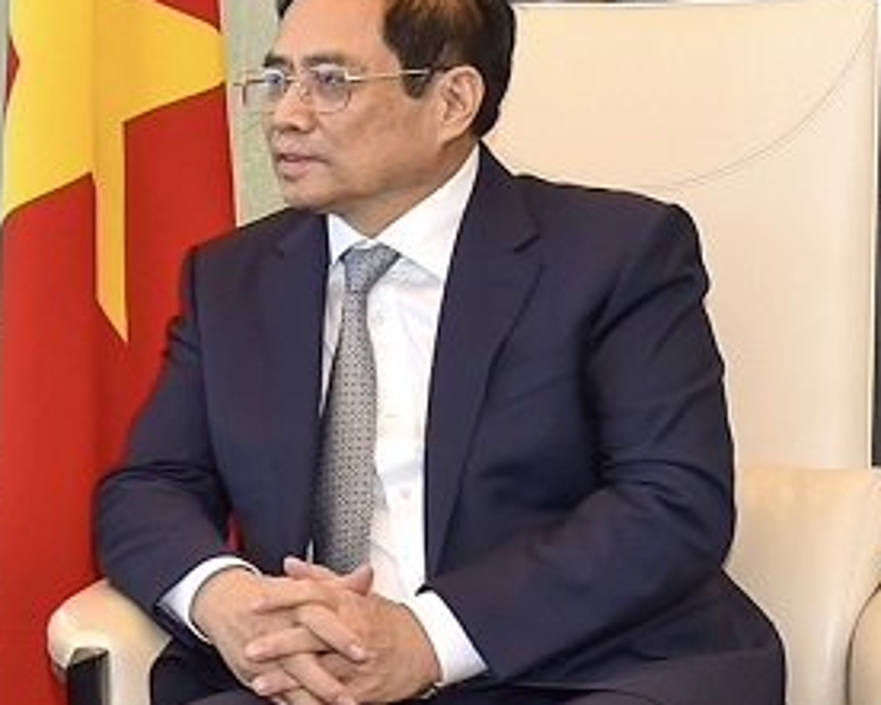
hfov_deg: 14.0
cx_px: -334
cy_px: 560
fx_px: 3417
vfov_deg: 11.7
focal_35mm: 131
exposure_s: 1/125
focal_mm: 44
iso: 500
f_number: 4
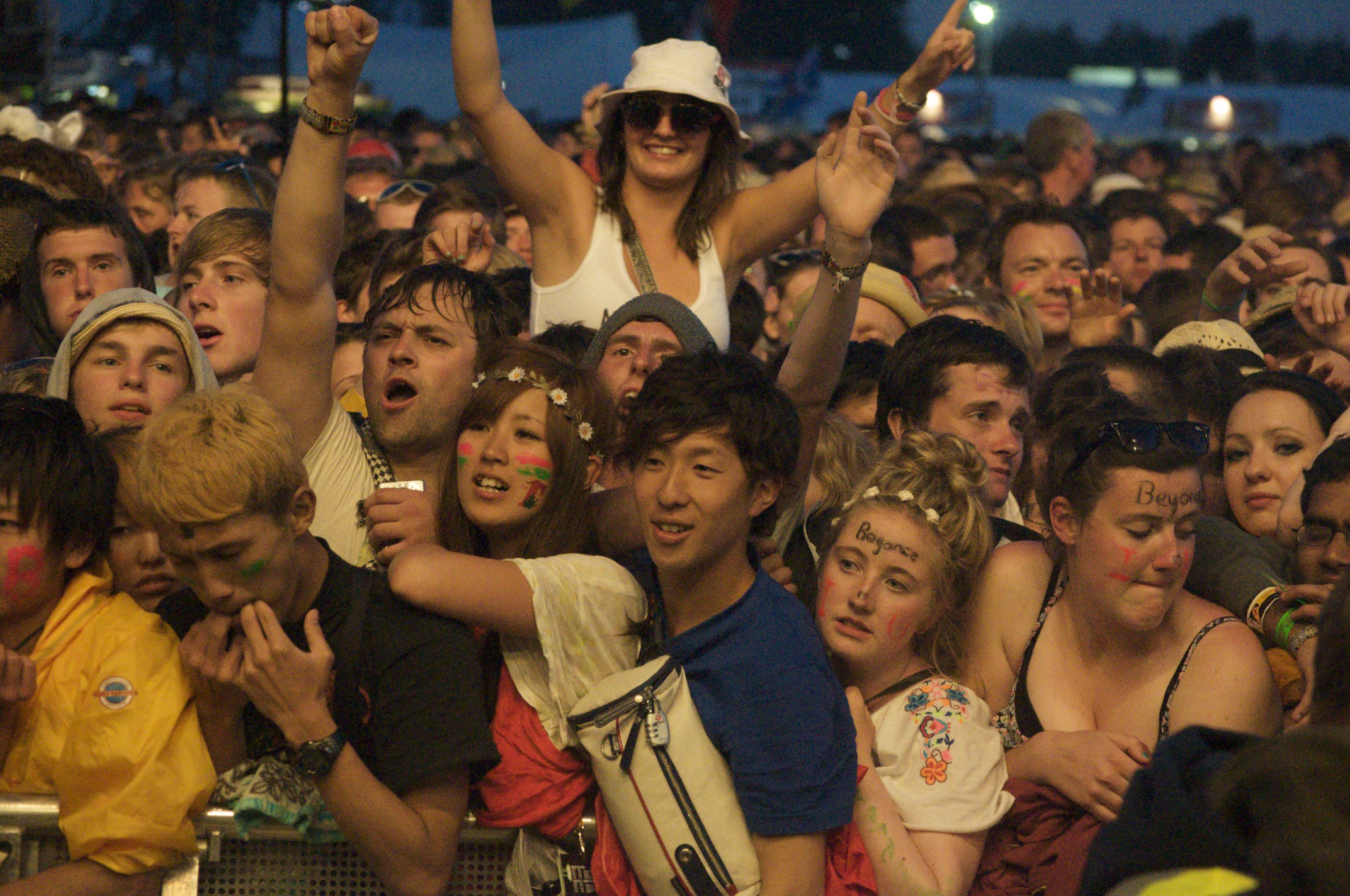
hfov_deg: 14.9
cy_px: 448
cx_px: 675
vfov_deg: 9.9
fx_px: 5169
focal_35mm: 138
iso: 6400
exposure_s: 1/250
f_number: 6.7
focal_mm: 92
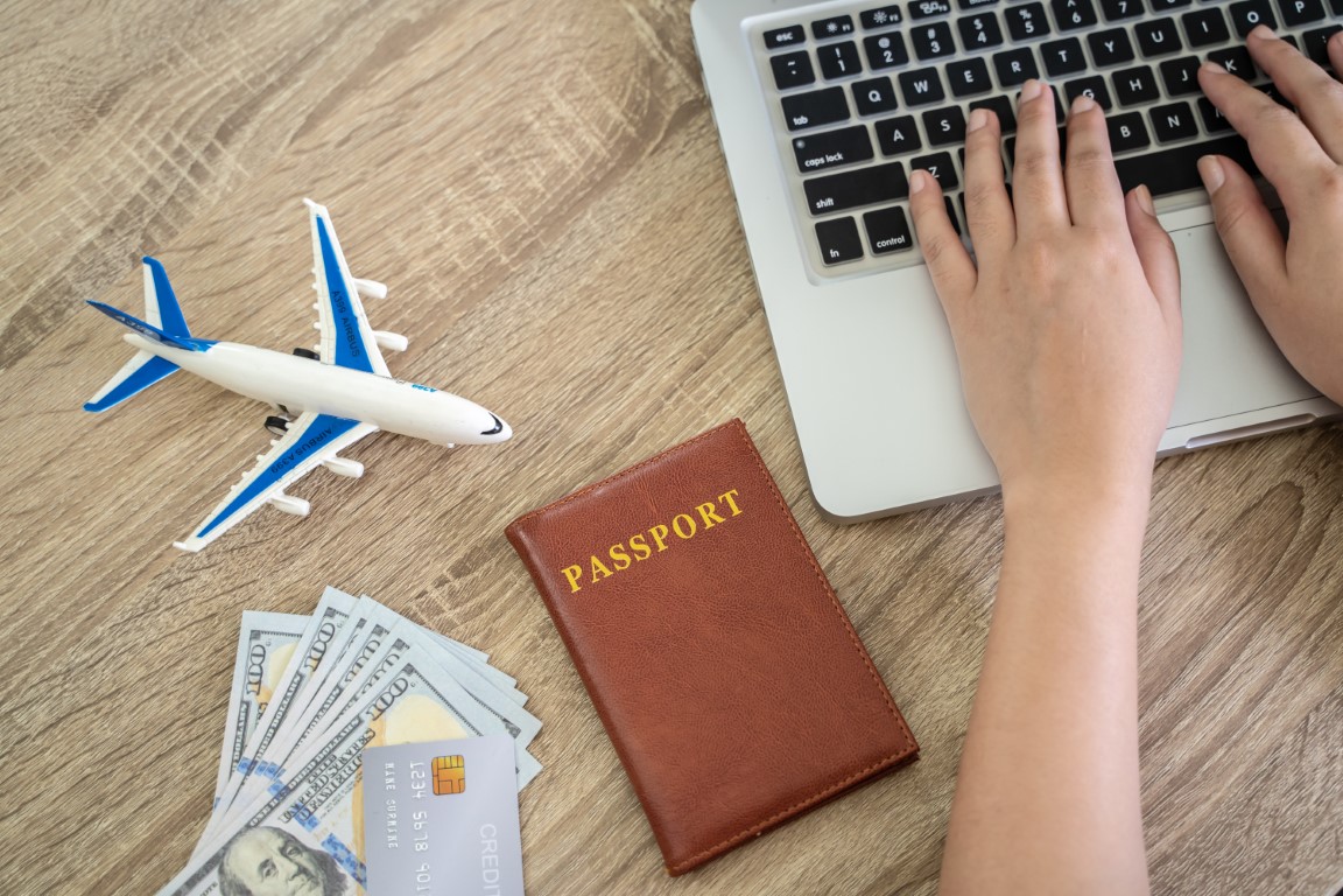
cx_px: 672
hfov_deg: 38.9
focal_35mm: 51
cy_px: 448
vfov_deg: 26.5
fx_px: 1902
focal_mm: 51
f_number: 3.2
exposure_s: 1/160
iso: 800
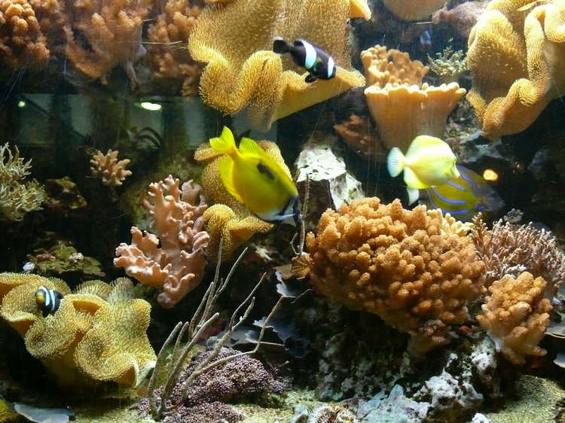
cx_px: 282
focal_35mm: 54
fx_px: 881
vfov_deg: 27.0
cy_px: 212
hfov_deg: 35.6
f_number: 3.2
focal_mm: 11.4
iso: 400
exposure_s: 1/25
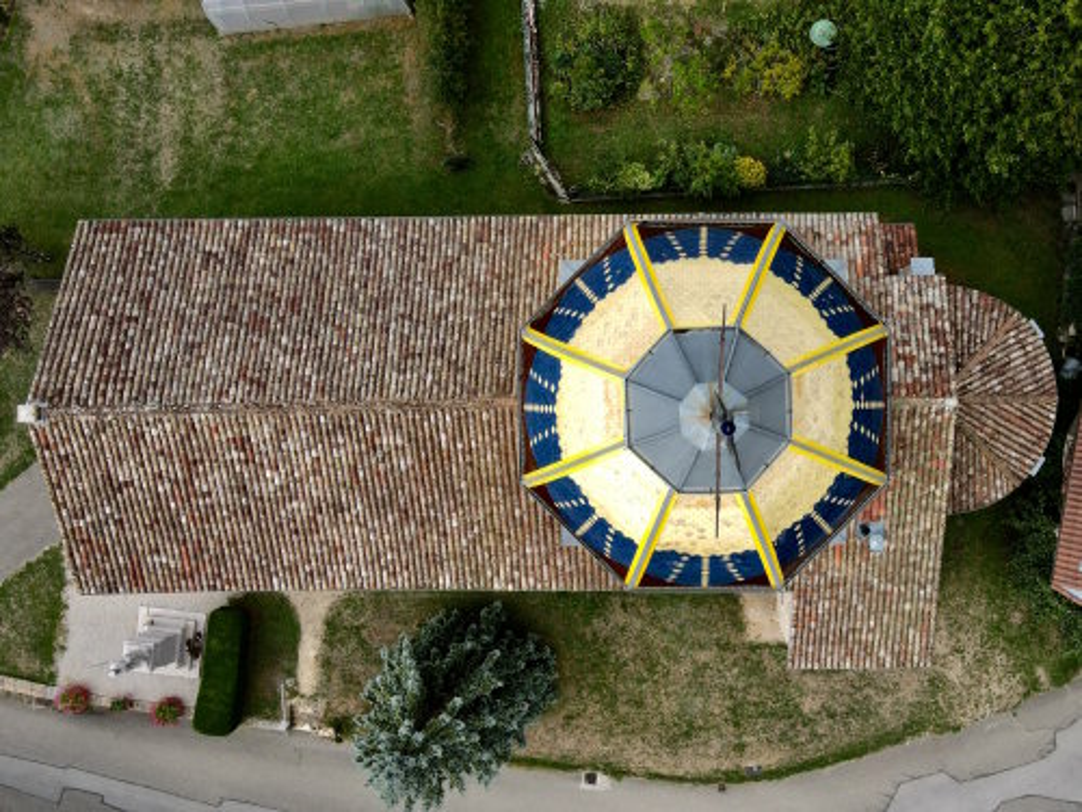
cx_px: 541
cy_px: 406
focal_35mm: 24
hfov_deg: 71.6
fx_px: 750
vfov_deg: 56.8
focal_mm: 4.5
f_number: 2.8
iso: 100
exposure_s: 1/250
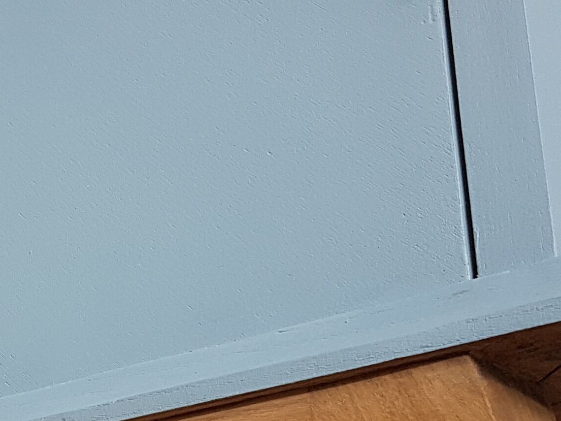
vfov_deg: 16.0
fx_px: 1491
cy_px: 303
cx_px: 30
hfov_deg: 20.7
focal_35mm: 92
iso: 64
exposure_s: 1/100
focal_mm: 4.2
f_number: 1.7
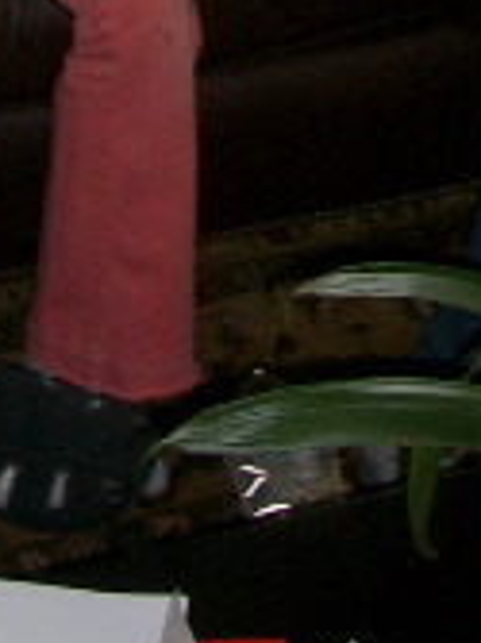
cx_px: 69
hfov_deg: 11.0
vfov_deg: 13.5
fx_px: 2486
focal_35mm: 134
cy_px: -447
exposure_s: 1/40
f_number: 2.6
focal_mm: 5.8
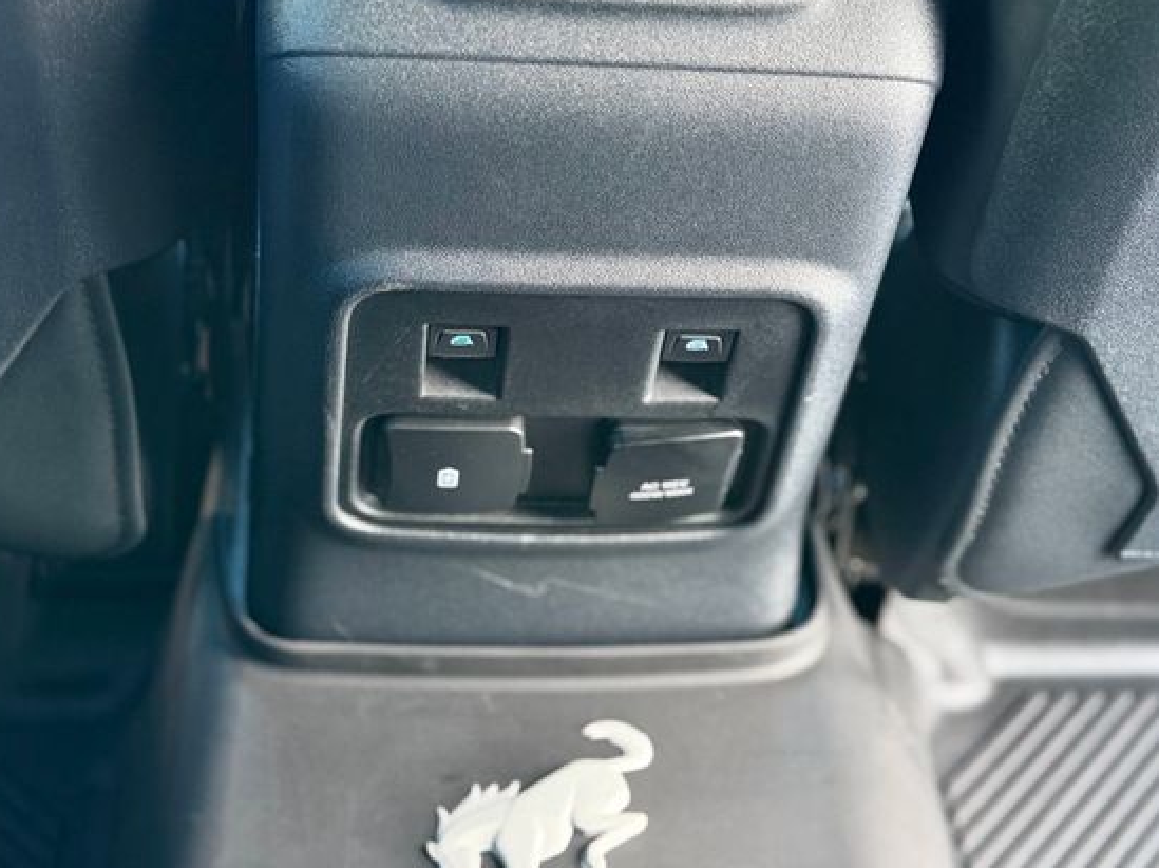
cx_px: 614
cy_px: 395
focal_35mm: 56
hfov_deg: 34.4
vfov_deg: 26.1
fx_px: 1874
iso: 500
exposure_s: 1/37
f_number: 1.78
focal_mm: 6.76
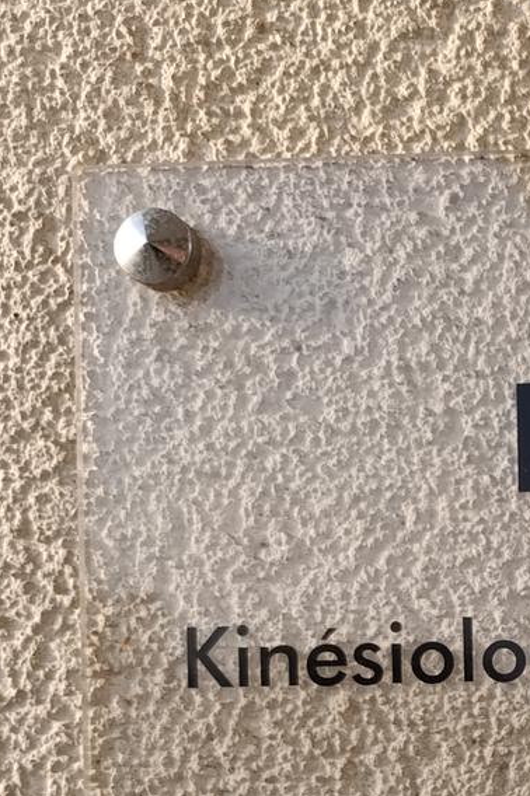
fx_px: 1791
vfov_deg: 23.6
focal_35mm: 81
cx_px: 973
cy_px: 861
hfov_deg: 14.6
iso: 50
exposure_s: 1/329
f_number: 1.6
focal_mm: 6.14
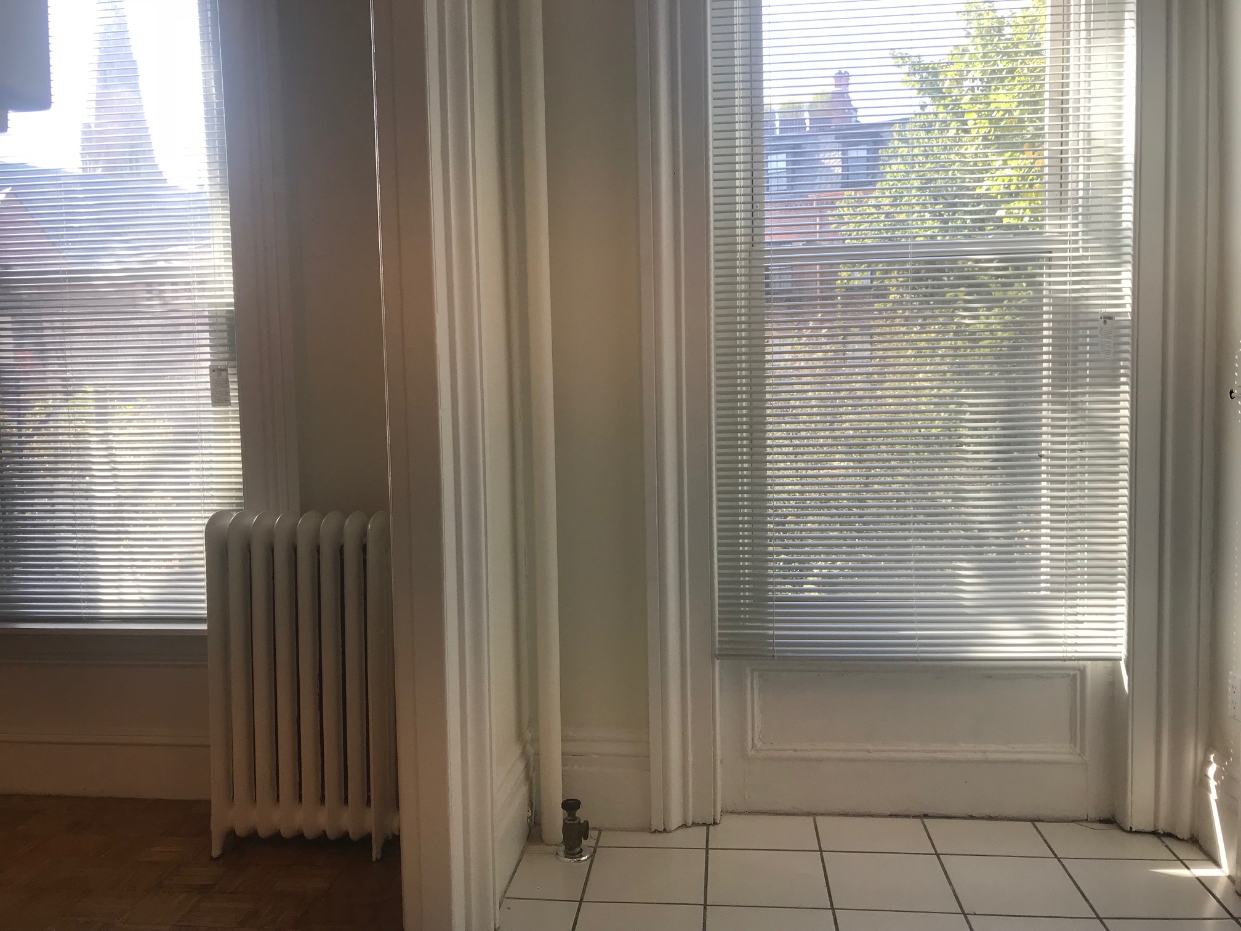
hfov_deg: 63.4
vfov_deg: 49.7
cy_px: 466
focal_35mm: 28
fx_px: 1004
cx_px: 620
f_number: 1.8
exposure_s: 1/179
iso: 20
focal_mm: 3.99
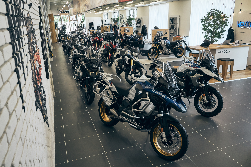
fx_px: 195
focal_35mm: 28
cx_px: 126
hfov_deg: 65.5
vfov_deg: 46.4
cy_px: 84
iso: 1250
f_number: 7.1
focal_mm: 28
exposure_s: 1/200
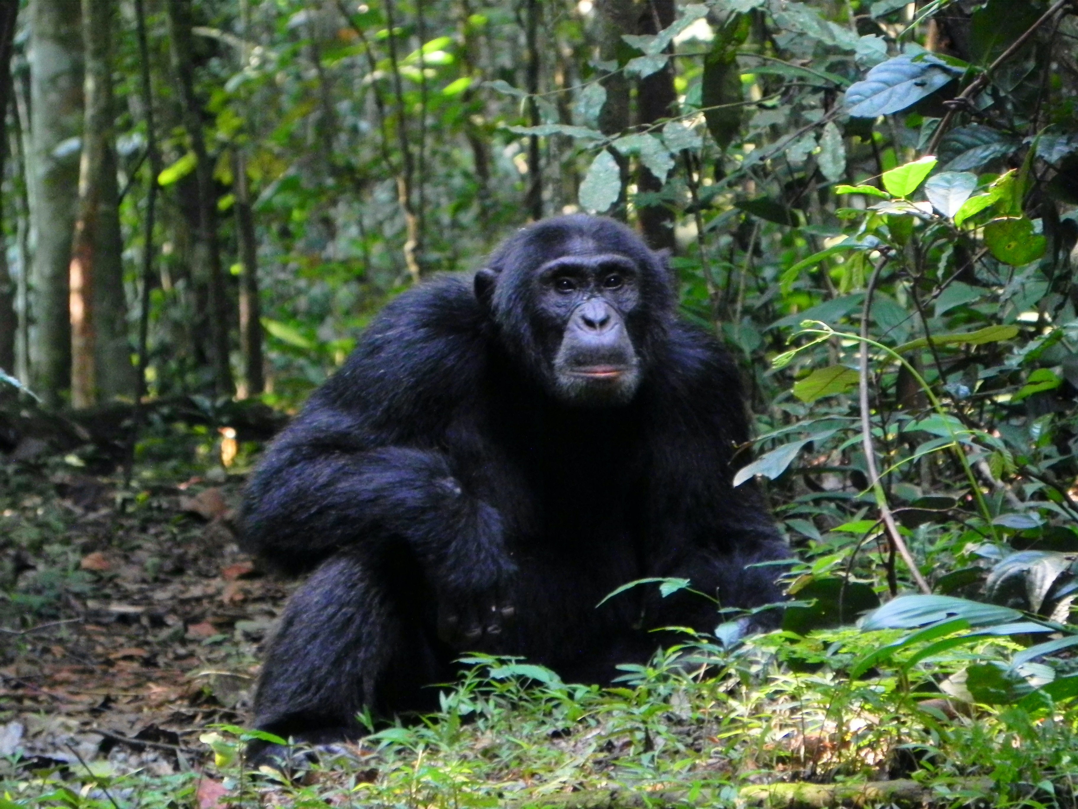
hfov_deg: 5.9
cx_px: 539
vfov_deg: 4.4
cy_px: 404
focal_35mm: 337
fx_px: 10495
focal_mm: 59.9
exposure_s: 1/60
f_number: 5
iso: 800
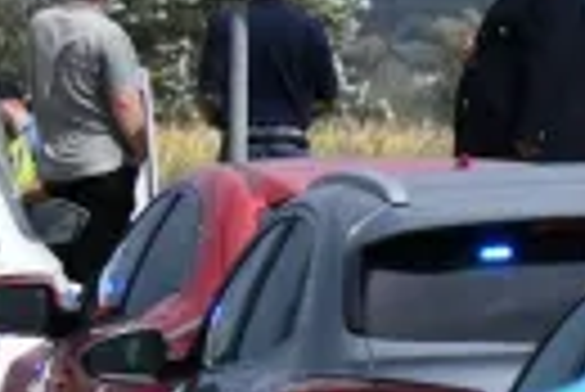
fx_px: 19977
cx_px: -648
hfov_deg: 1.7
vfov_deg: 1.1
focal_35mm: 1228
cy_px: 268
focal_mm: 140
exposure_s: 1/4000
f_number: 5.6
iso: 500
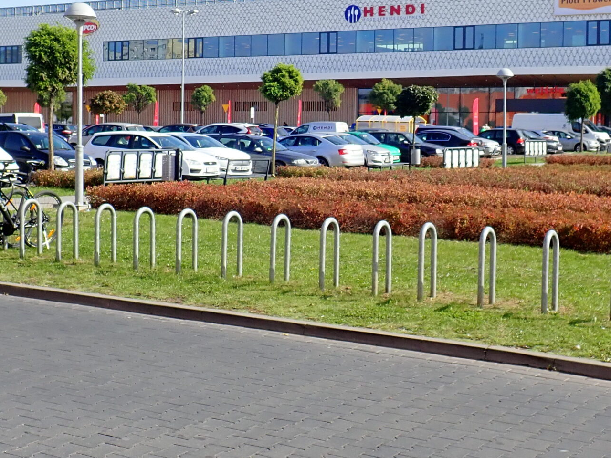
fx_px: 1059
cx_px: 297
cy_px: 134
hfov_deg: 32.2
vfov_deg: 24.2
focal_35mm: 60
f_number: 3.2
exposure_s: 1/800
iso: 100
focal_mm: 5.5
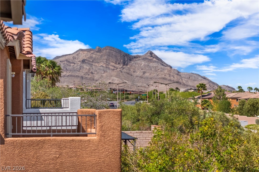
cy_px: 86
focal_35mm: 75
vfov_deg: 18.2
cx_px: 130
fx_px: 540
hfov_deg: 27.0
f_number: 2.8
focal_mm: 50
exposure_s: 1/8000
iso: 200
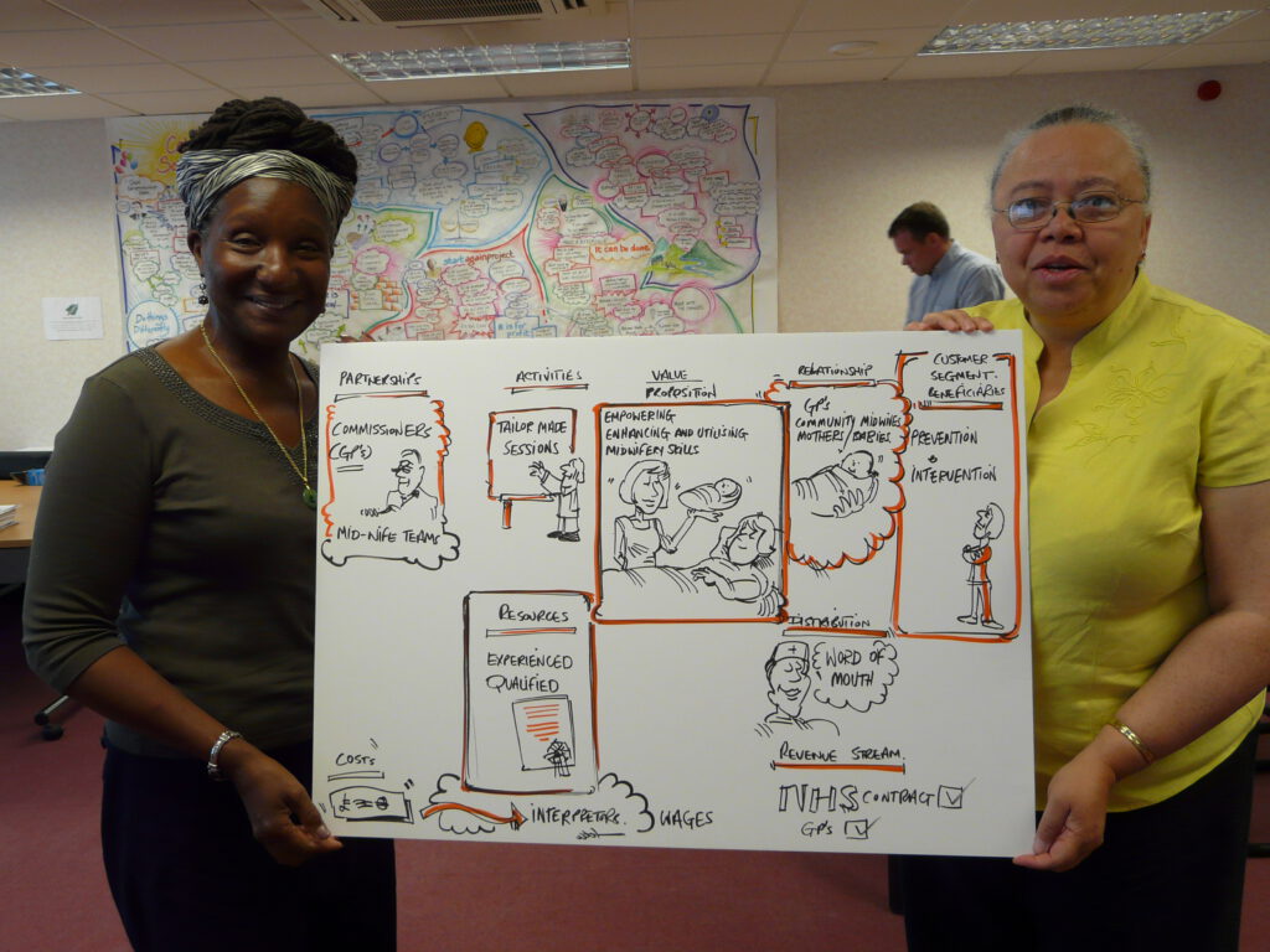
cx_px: 635
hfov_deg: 58.4
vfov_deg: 45.4
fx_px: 1137
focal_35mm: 31
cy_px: 476
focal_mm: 5.1
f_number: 2.8
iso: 125
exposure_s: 1/30
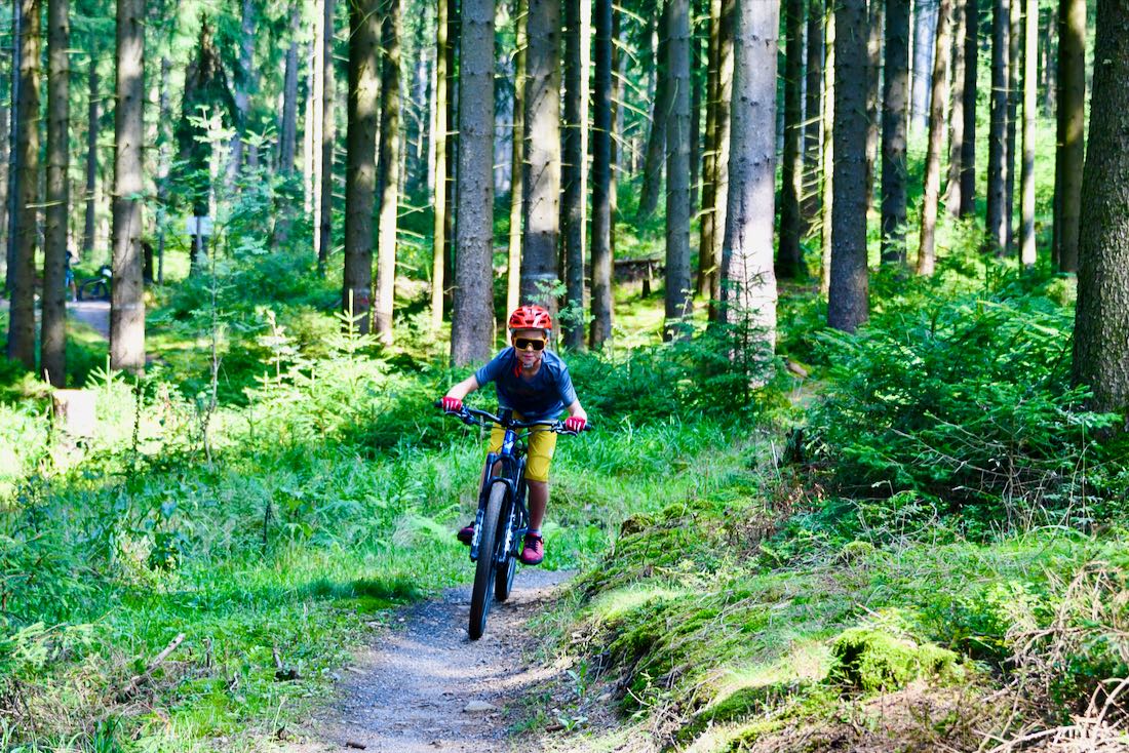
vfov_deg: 12.7
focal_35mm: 108
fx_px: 3388
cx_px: 564
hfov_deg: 18.9
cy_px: 376
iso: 800
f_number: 5
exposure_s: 1/250
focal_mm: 72
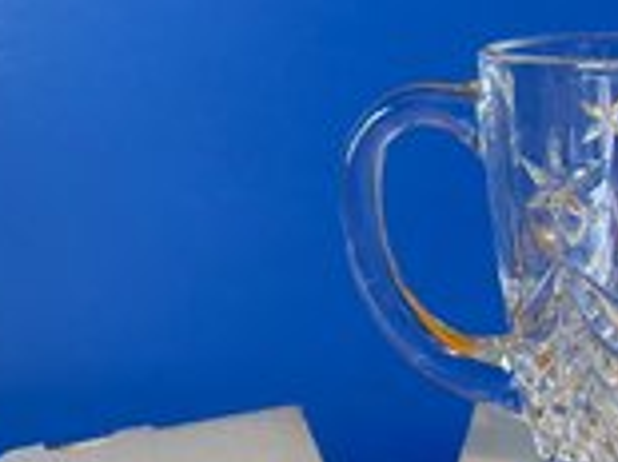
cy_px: 217
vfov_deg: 27.5
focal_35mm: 53
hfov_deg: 33.1
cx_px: 624
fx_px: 945
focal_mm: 6.86
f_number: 1.78
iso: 320
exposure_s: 1/60
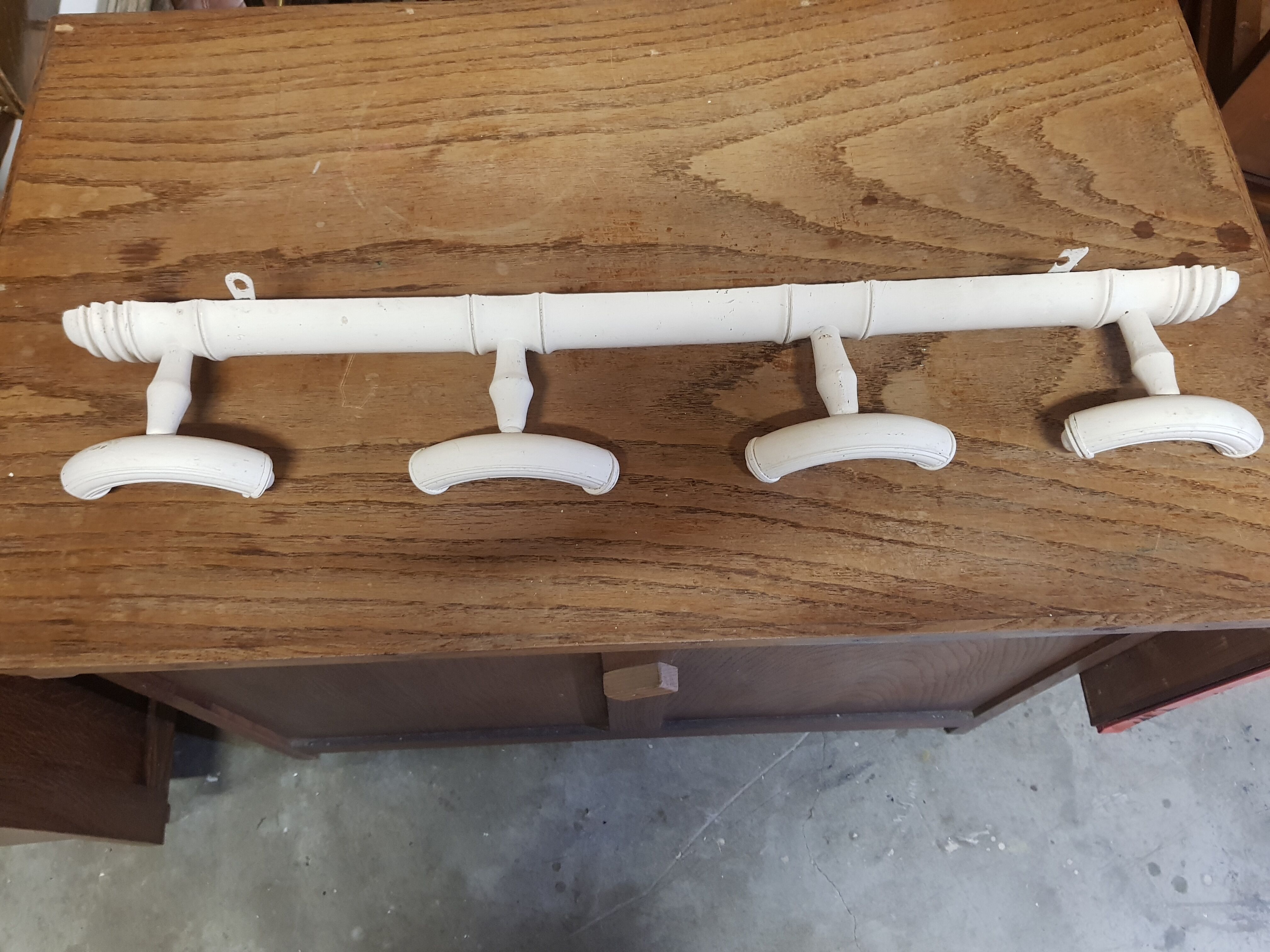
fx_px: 954
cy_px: 476
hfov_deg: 67.3
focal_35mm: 26
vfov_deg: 53.1
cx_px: 635
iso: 200
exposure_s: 1/11
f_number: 1.7
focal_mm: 4.2
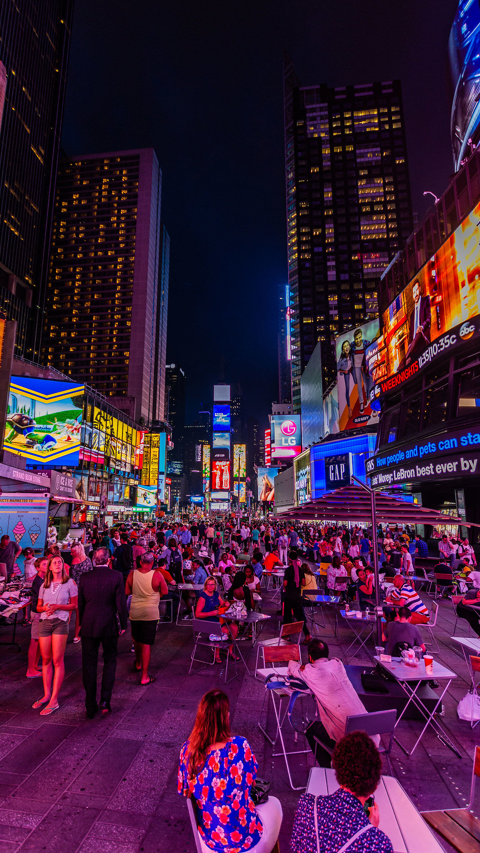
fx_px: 430
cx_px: 225
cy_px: 424
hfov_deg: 58.3
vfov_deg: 89.6
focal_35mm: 19
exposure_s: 1/50
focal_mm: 12
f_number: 3.5
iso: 200
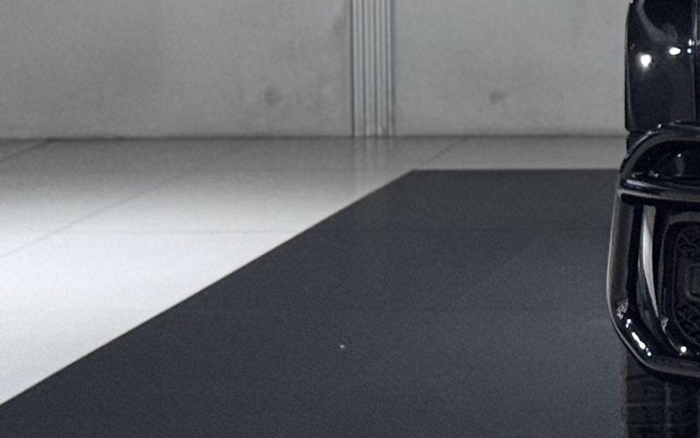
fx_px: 3606
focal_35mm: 189
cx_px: 1248
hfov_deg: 10.4
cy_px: -250
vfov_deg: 6.8
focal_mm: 6.76
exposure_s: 1/76
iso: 100
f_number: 1.78
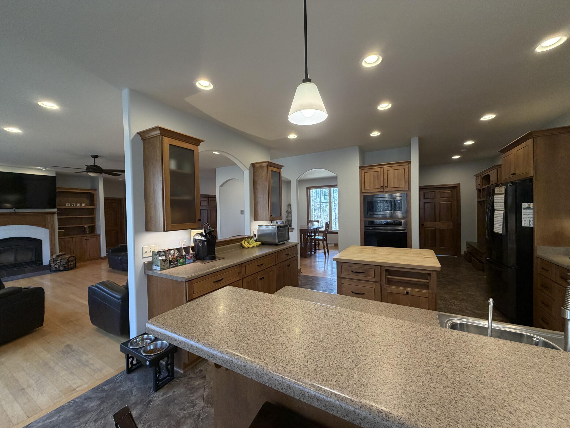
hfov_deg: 102.1
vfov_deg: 85.7
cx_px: 285
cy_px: 214
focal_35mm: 14
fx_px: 231
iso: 200
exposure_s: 1/60
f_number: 2.2
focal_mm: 2.22
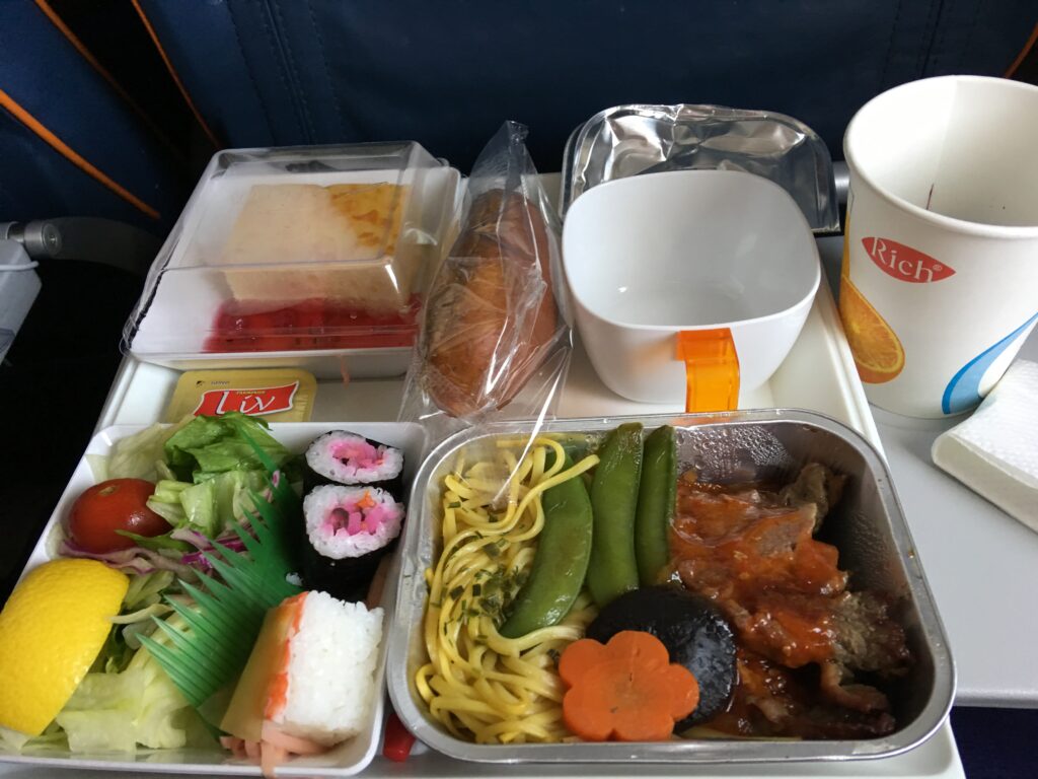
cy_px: 390
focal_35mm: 29
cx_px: 519
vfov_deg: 48.2
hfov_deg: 61.7
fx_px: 870
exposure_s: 1/15
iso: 50
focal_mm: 4.15
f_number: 2.2
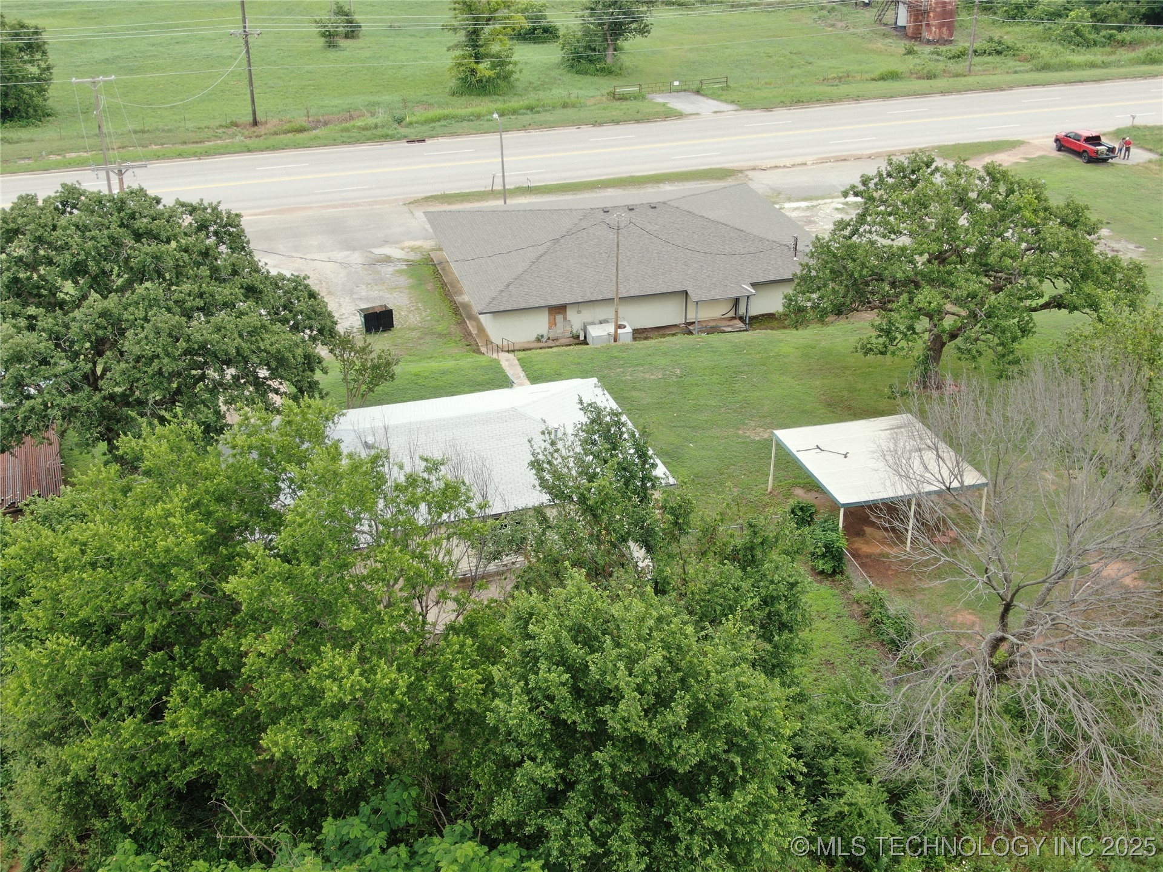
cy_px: 436
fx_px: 1445
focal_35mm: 43
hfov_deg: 43.9
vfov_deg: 33.6
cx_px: 582
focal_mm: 7.39
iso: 100
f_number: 3.6
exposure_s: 1/200
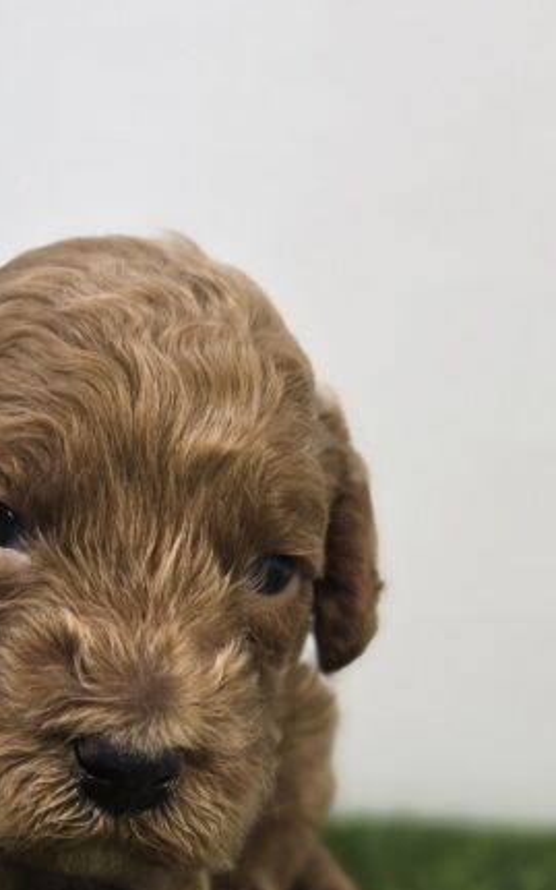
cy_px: 706
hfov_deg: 21.7
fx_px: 1405
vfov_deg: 34.1
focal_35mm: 58
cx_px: 31
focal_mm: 6.3
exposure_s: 1/69.4
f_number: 1.7
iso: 32
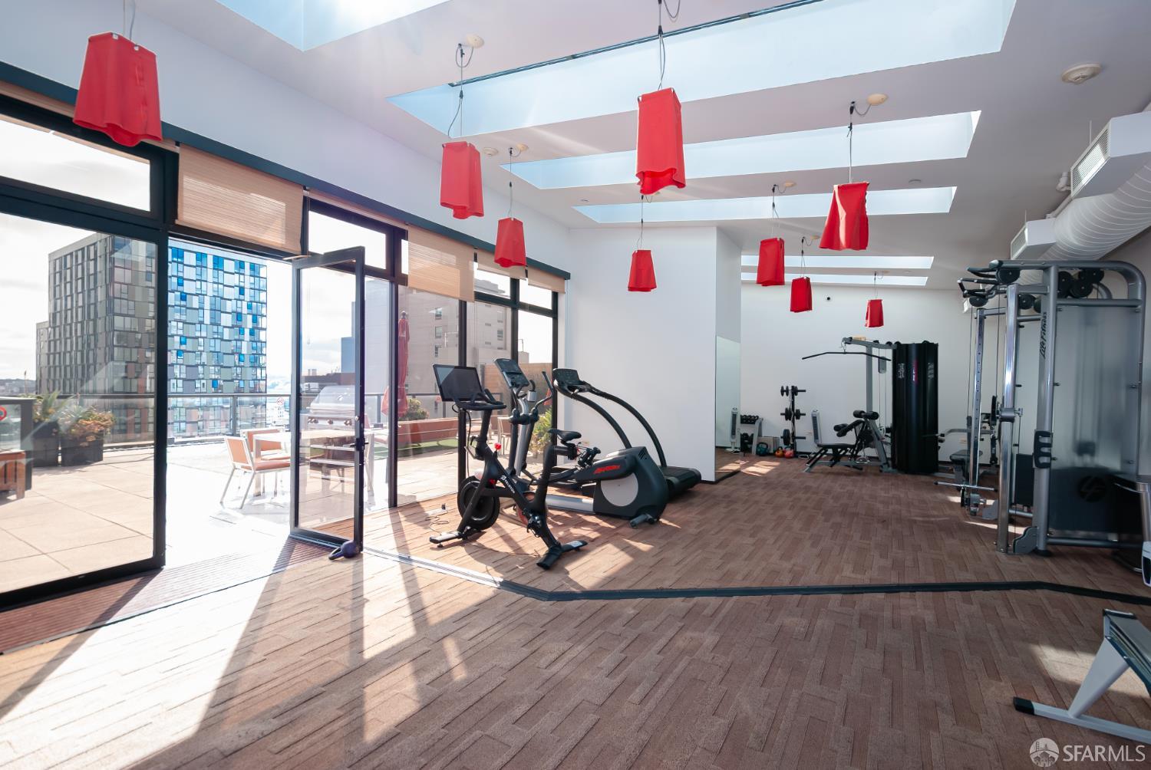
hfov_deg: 100.3
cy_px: 385
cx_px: 576
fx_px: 480
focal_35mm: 15
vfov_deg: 77.5
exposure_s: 1/200
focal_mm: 10
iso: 400
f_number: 5.6
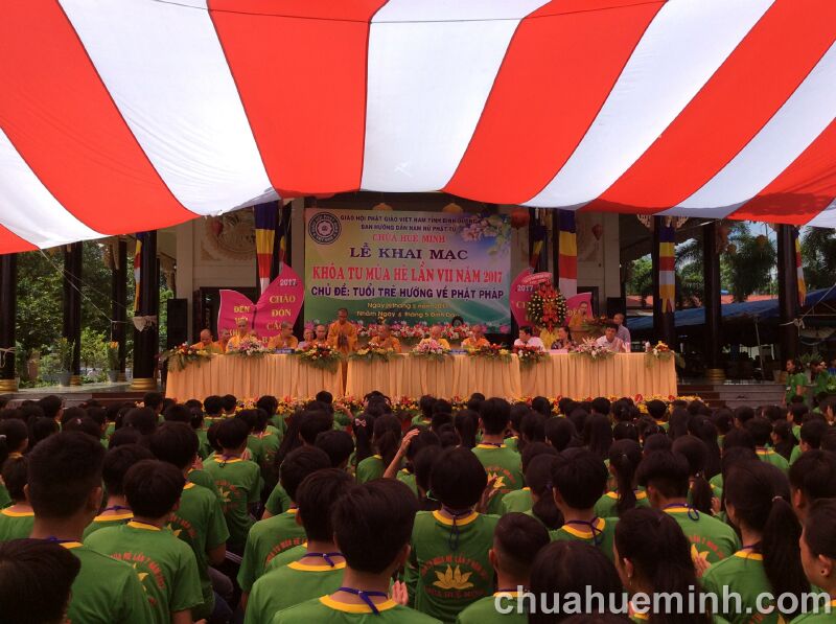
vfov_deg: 44.0
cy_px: 312
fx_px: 771
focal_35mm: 32
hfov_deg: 56.9
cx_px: 418
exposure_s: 1/1590
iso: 32
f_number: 2.4
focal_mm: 3.3
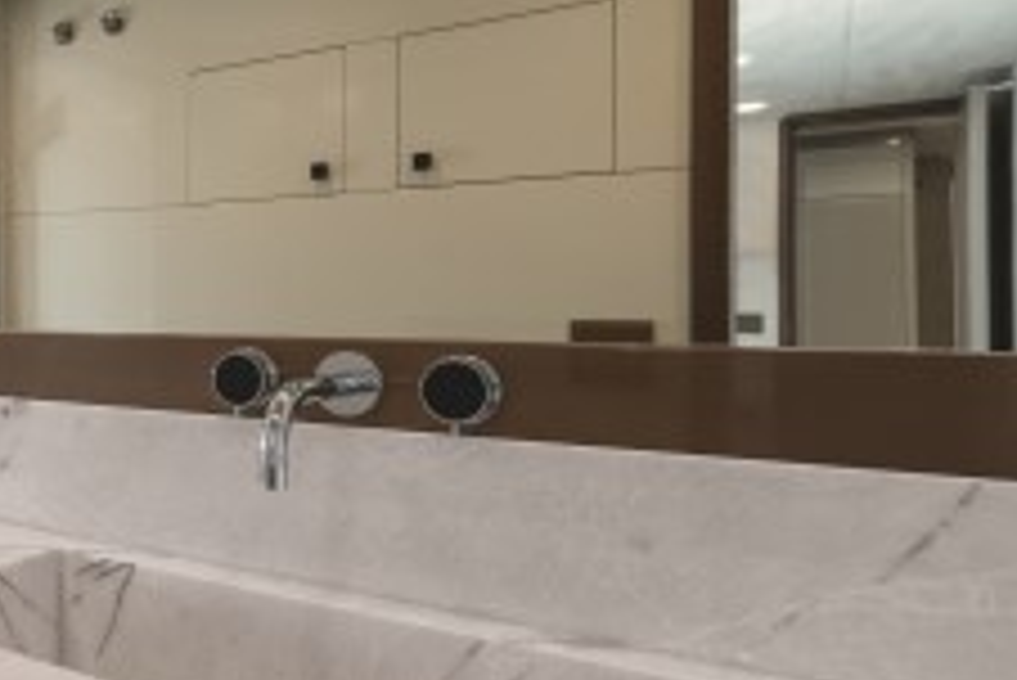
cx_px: -36
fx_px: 961
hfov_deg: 45.5
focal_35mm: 34
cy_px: 308
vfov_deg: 38.9
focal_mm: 14
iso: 200
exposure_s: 1/6
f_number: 11
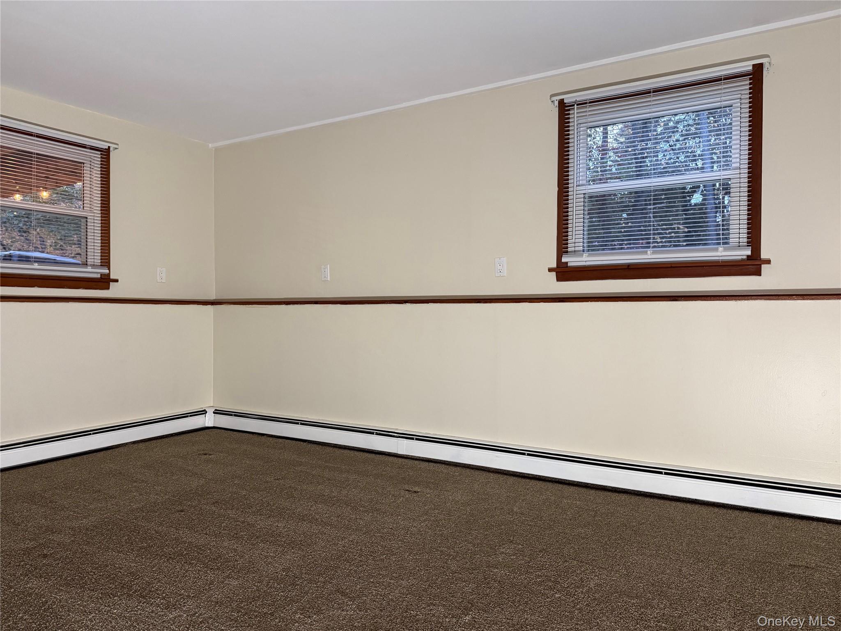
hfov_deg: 71.6
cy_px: 316
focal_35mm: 24
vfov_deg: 56.8
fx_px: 583
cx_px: 420
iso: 320
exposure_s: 1/43
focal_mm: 6.76
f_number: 1.78
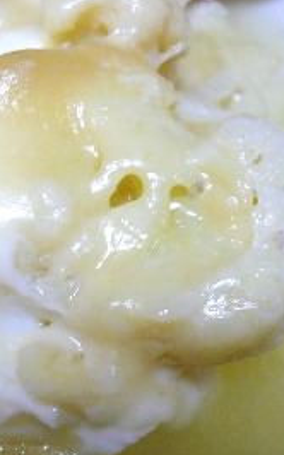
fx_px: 682
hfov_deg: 22.7
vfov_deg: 36.9
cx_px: 8
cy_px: 228
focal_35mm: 55
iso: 125
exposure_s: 1/30
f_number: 2.8
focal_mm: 4.6
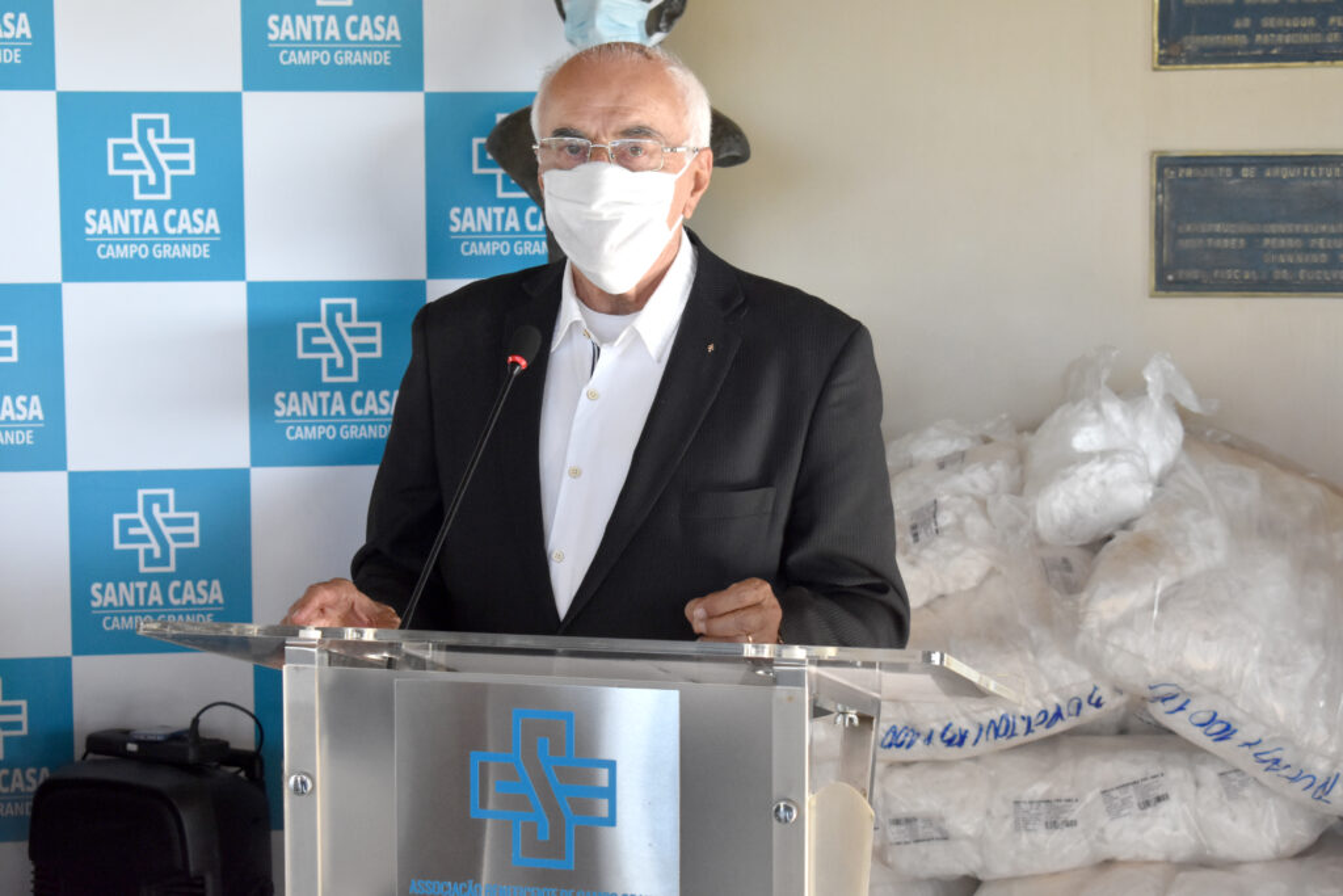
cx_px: 672
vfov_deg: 16.6
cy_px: 448
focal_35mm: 82
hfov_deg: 24.6
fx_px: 3078
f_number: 7.1
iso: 1600
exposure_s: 1/200
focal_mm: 55
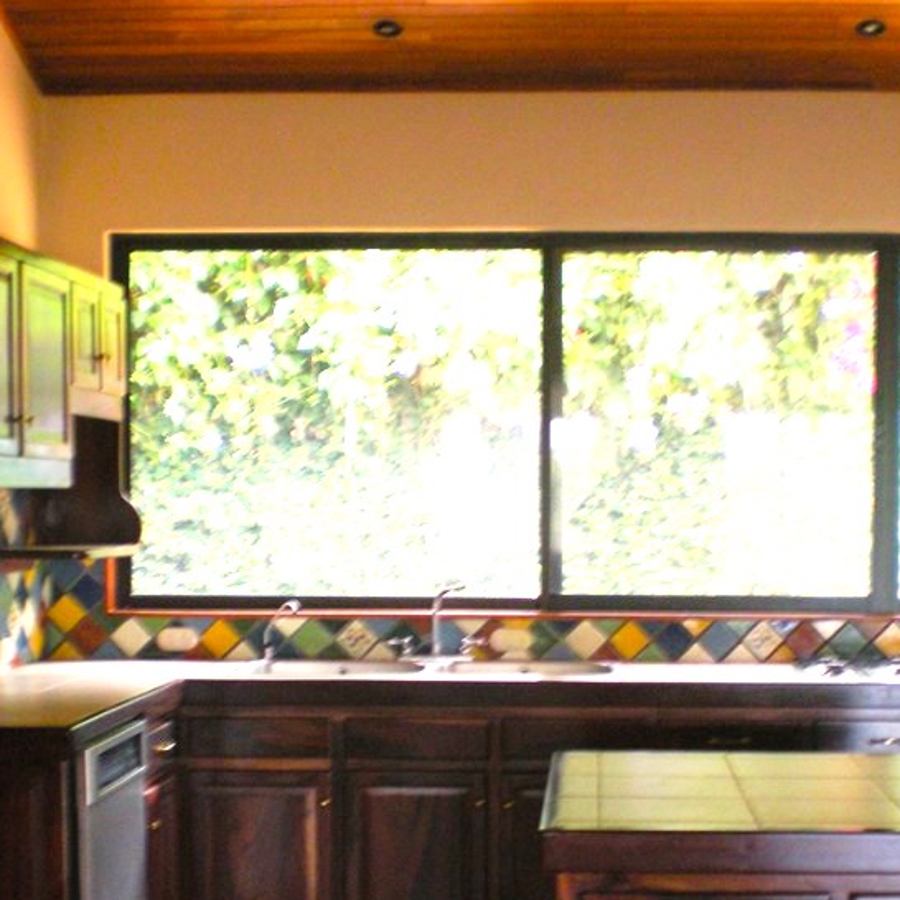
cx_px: 567
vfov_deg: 27.1
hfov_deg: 27.2
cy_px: 605
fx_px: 1853
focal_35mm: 63
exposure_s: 1/38.6
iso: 200
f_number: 3.1
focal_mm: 6.3
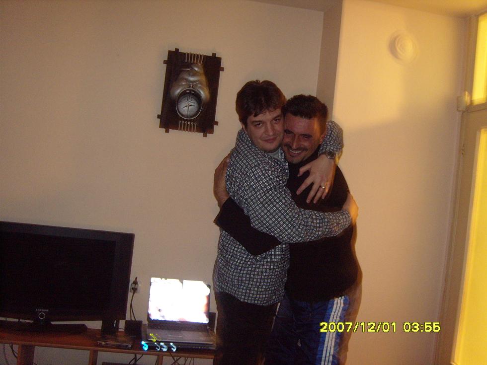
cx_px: 244
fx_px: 492
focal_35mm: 35
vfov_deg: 40.7
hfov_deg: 52.6
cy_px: 182
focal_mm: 7.4
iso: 400
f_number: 2.8
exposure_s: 1/3
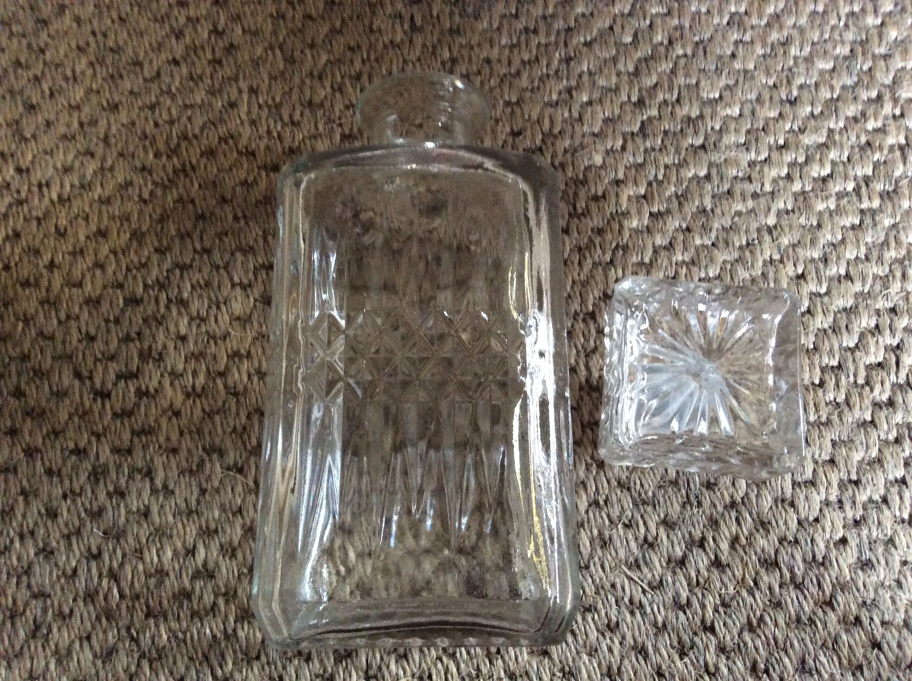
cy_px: 340
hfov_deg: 56.9
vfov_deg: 44.1
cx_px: 456
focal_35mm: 32
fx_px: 842
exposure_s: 1/20
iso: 250
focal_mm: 3.3
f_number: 2.4
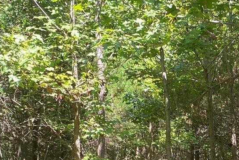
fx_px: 671
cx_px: 214
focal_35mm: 101
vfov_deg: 13.2
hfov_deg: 19.8
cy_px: 199
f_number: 1.8
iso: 32
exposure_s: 1/136
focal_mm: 4.25
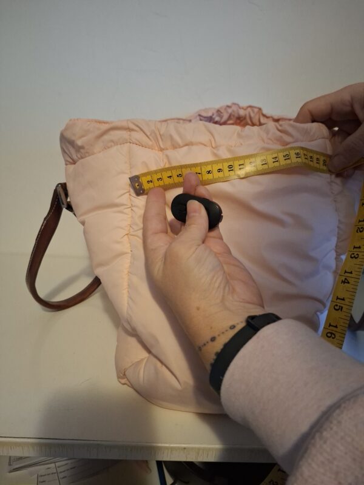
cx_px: 182
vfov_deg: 73.9
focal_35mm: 23
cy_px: 242
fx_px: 322
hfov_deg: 58.9
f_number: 1.8
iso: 640
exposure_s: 1/24
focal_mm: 5.54
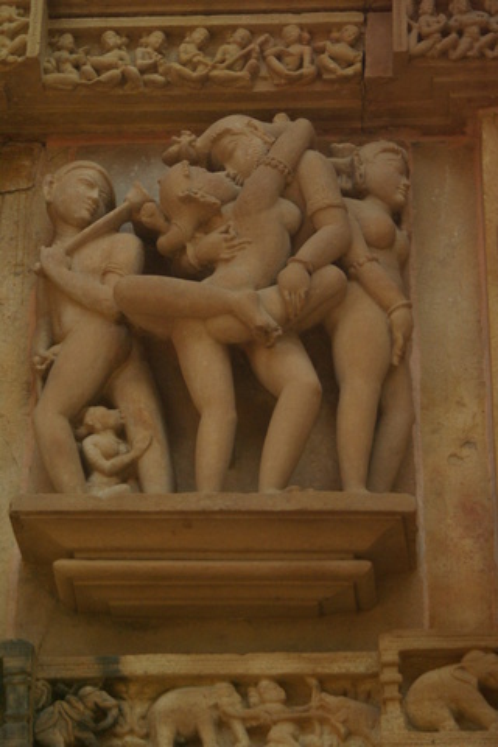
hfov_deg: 10.2
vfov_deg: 15.2
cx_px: 249
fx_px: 2801
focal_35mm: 135
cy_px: 374
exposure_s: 1/90
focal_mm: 90
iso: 800
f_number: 5.6
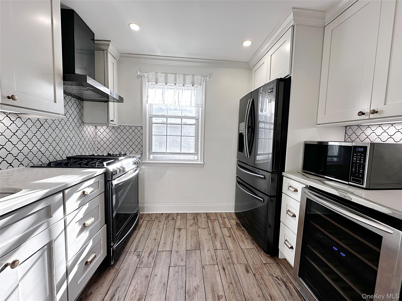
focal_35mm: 14
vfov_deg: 85.7
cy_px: 150
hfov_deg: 102.1
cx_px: 201
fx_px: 163
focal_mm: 2.22
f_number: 2.2
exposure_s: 1/207
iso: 40
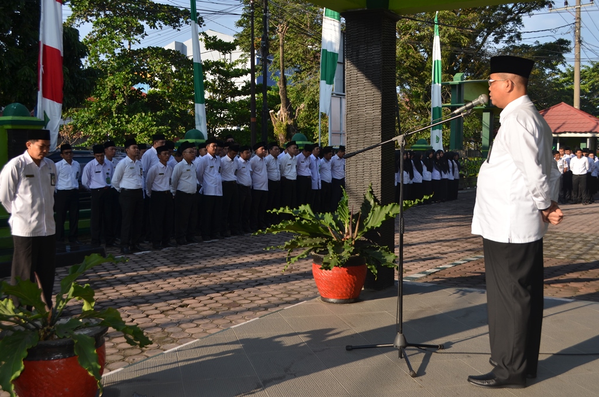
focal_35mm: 39
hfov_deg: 49.6
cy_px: 198
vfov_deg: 34.1
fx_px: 648
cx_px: 300
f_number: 6.3
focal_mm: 26
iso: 100
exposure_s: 1/250
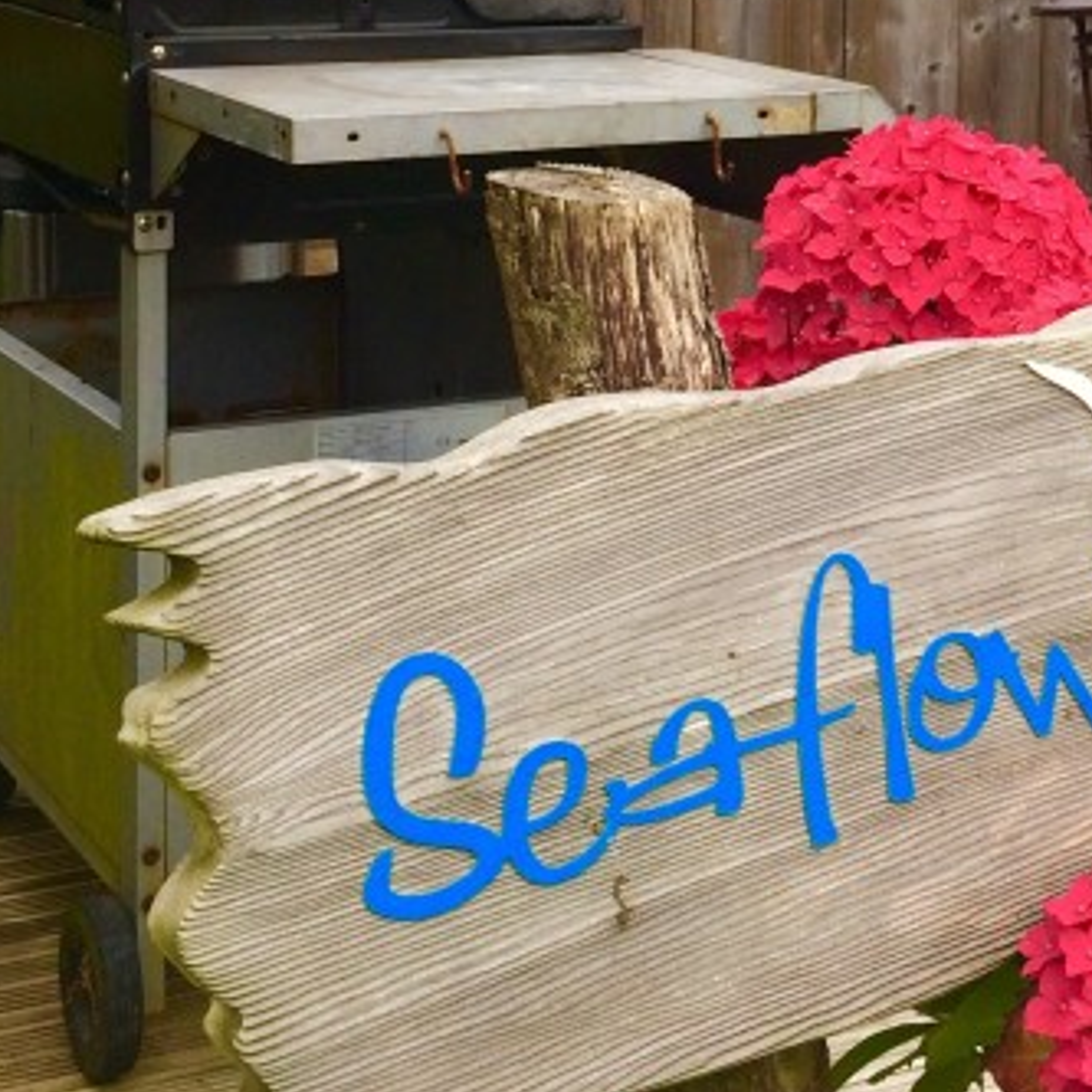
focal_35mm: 77
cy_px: 26
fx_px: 2748
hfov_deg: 21.9
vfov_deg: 21.7
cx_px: 987
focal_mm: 4.15
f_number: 2.2
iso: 32
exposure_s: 1/855
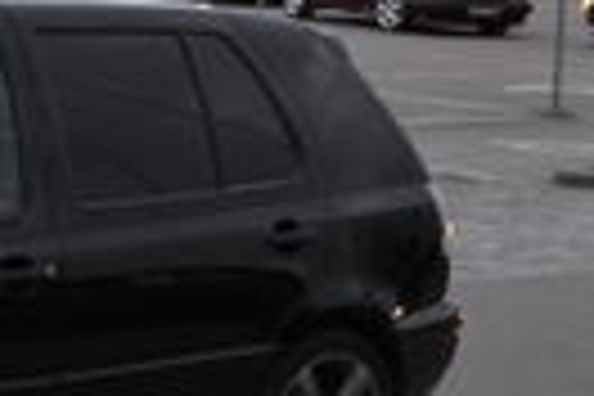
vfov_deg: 9.4
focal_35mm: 145
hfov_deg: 12.4
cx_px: -612
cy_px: 308
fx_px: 2392
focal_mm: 20
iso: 400
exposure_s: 1/100
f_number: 5
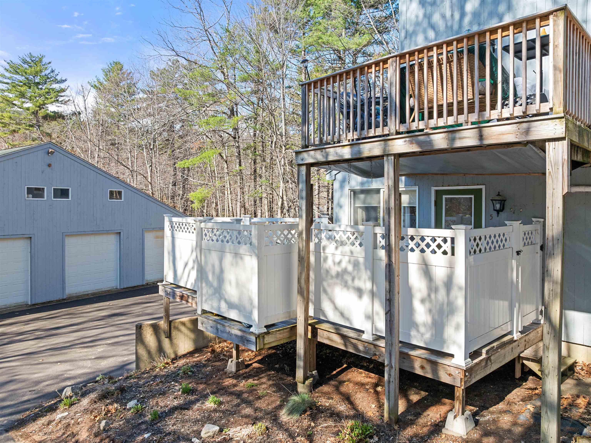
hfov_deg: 71.6
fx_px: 409
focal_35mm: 24
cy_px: 222
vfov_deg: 56.8
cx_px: 296
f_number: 2.8
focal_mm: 12.29
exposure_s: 1/640
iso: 160
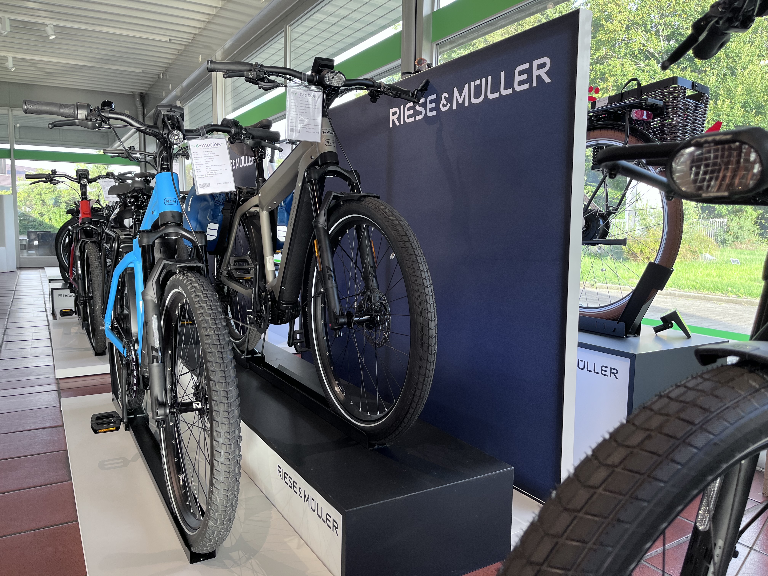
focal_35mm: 26
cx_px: 384
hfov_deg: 67.3
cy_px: 288
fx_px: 577
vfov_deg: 53.1
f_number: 1.6
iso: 80
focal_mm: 5.1
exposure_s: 1/121
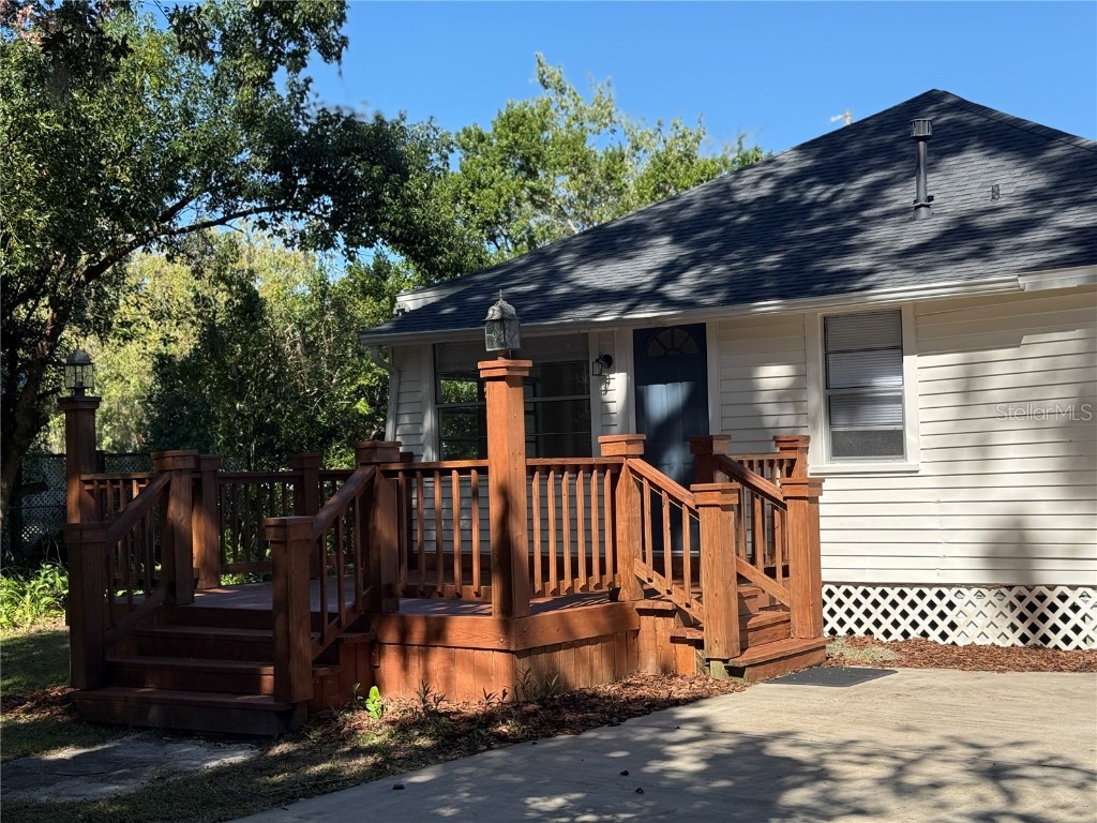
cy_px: 412
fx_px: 1521
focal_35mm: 48
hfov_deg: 39.7
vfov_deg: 30.3
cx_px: 548
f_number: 1.78
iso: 100
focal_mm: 6.76
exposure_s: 1/2667
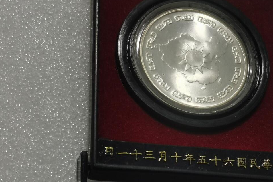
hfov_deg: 19.6
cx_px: 191
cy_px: 162
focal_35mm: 104
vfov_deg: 13.1
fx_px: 789
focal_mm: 5.58
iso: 50
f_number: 1.8
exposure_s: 1/115
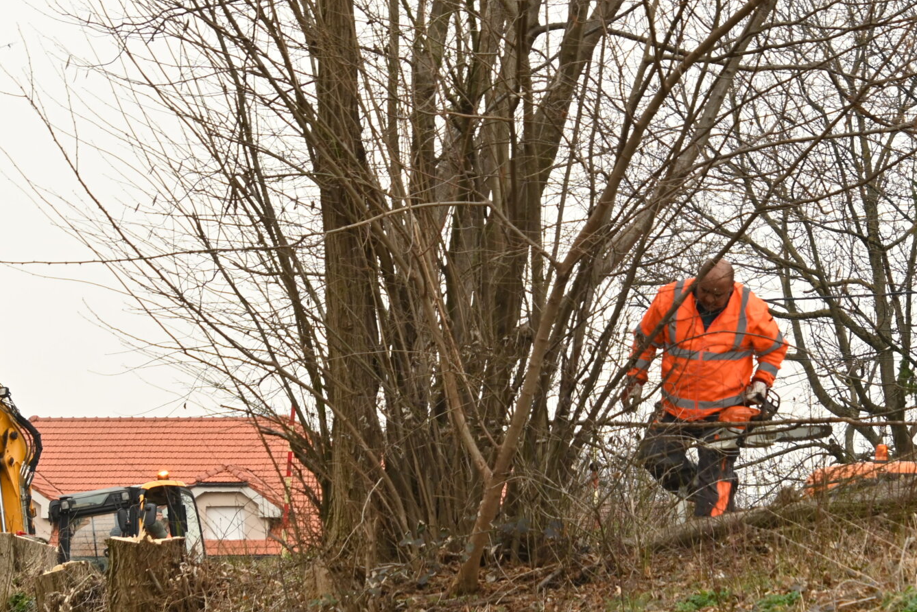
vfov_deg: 6.8
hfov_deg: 10.2
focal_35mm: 201
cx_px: 581
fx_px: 5121
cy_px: 341
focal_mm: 70
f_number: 7.1
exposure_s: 1/160
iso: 200
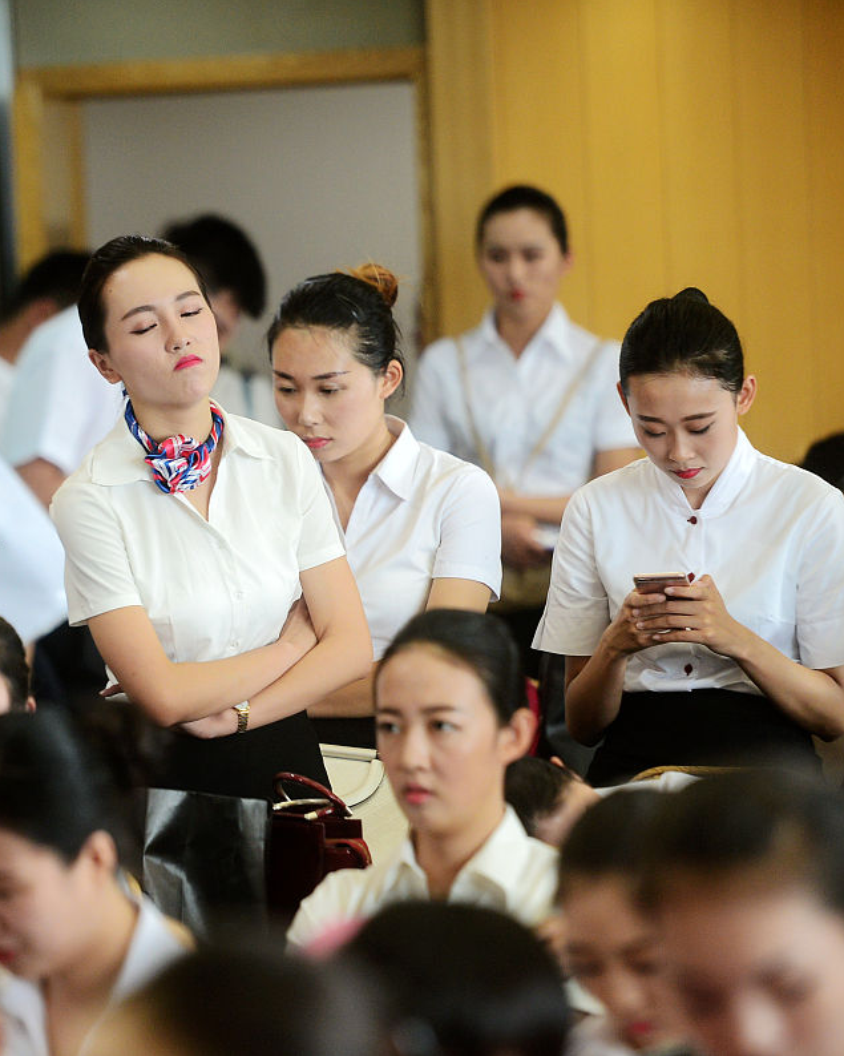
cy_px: 527
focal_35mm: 255
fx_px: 7964
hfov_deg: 6.1
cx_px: 294
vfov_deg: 7.6
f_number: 2.8
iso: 1600
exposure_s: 1/100
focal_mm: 180
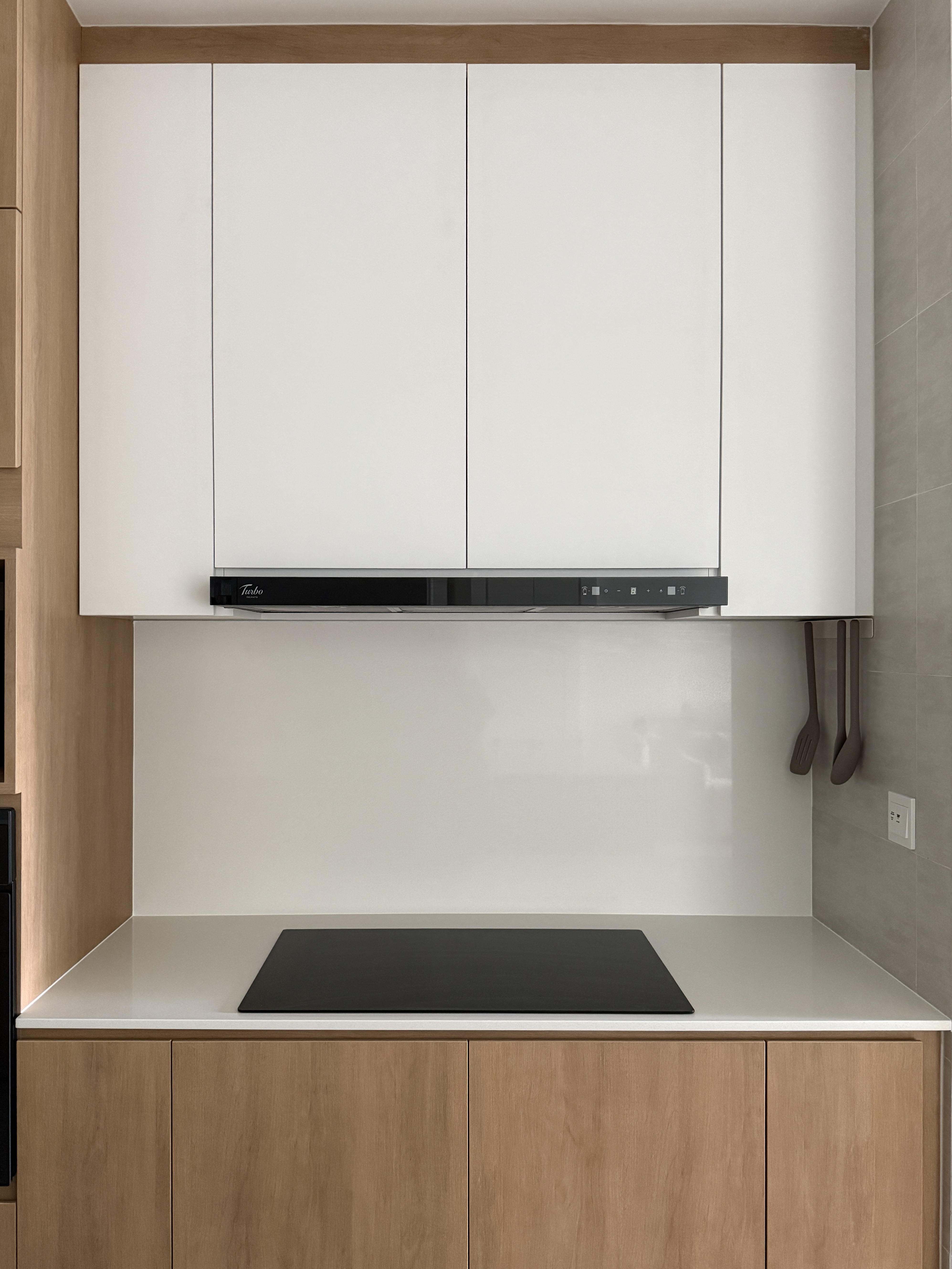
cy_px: 634
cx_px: 476
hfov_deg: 56.8
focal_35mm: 24
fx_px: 880
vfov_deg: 71.6
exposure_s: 1/60
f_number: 1.78
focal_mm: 6.76
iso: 500
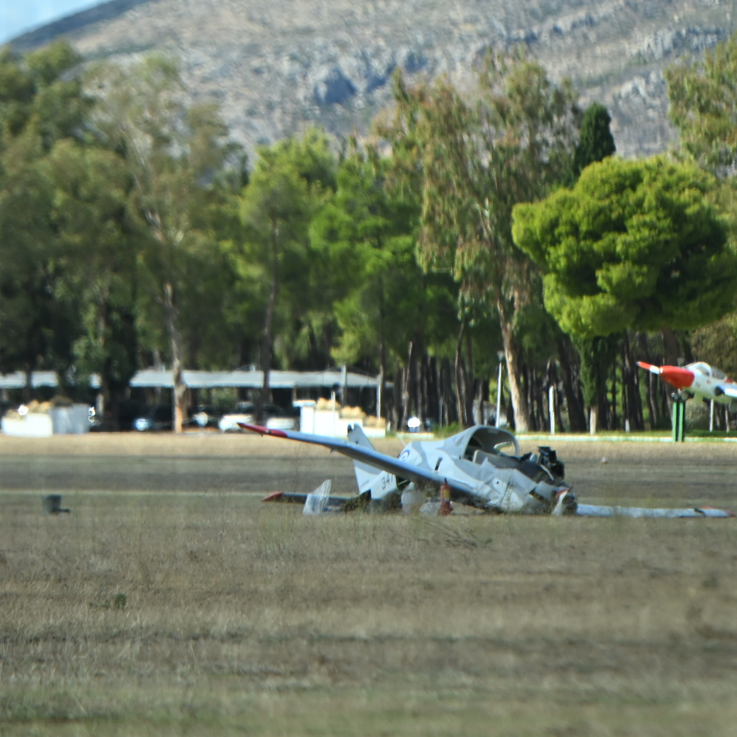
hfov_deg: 4.6
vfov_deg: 4.6
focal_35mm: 383
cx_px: 377
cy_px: 368
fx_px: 9226
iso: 200
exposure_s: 1/2500
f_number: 2.8
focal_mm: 200
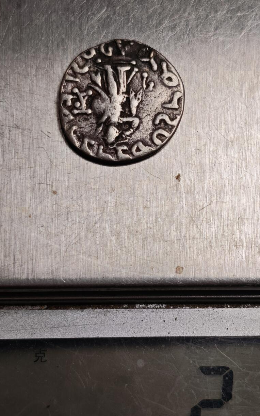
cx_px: 165
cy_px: 219
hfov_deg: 16.7
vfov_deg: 26.5
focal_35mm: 78
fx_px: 885
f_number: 1.63
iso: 50
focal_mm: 5.85
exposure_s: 1/814
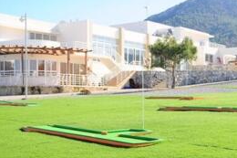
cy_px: 98
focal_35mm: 66
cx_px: 172
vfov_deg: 20.5
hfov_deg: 30.1
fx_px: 434
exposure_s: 1/1000
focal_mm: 24
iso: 200
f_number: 4
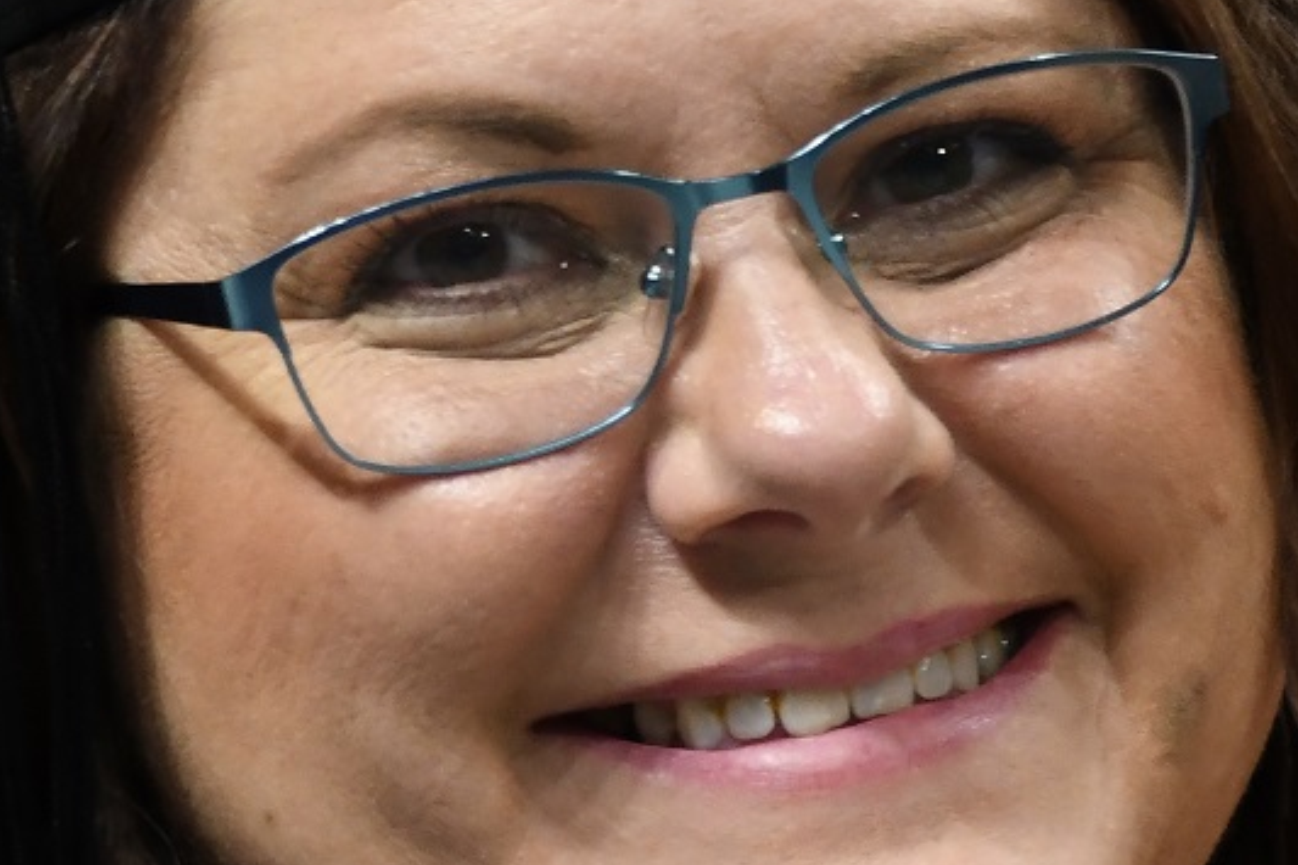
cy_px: 842
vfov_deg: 2.6
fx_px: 19214
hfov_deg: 3.9
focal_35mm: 533
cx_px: 1839
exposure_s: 1/80
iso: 1000
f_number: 5.3
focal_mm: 85
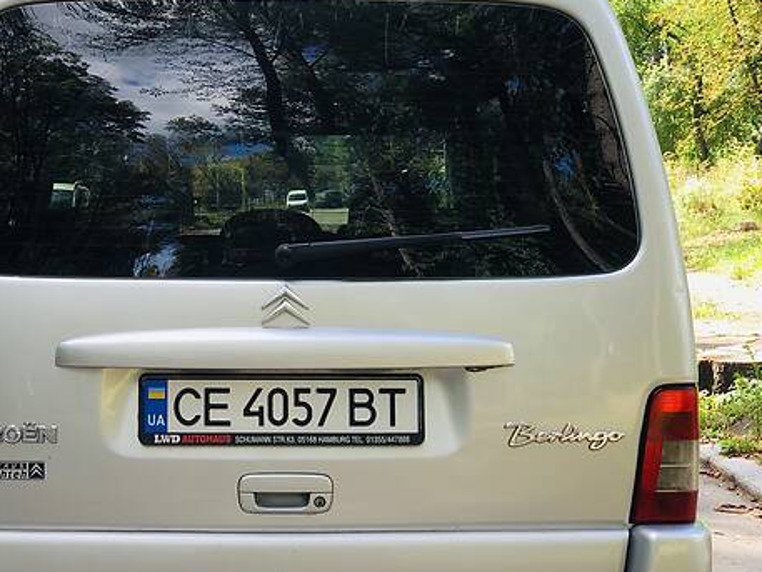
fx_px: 2004
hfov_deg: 21.4
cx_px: 235
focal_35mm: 91
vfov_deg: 16.2
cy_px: 295
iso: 16
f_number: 2.4
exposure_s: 1/120
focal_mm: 6
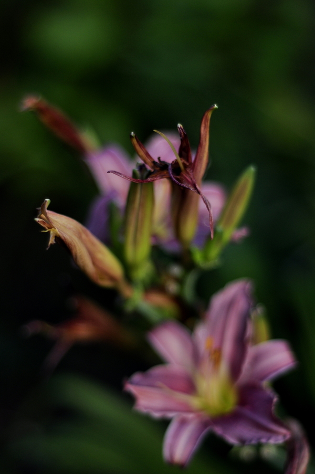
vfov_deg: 27.0
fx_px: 987
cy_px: 237
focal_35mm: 75
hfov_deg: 18.1
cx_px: 158
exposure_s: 1/1600
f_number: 2.2
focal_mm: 50
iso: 320
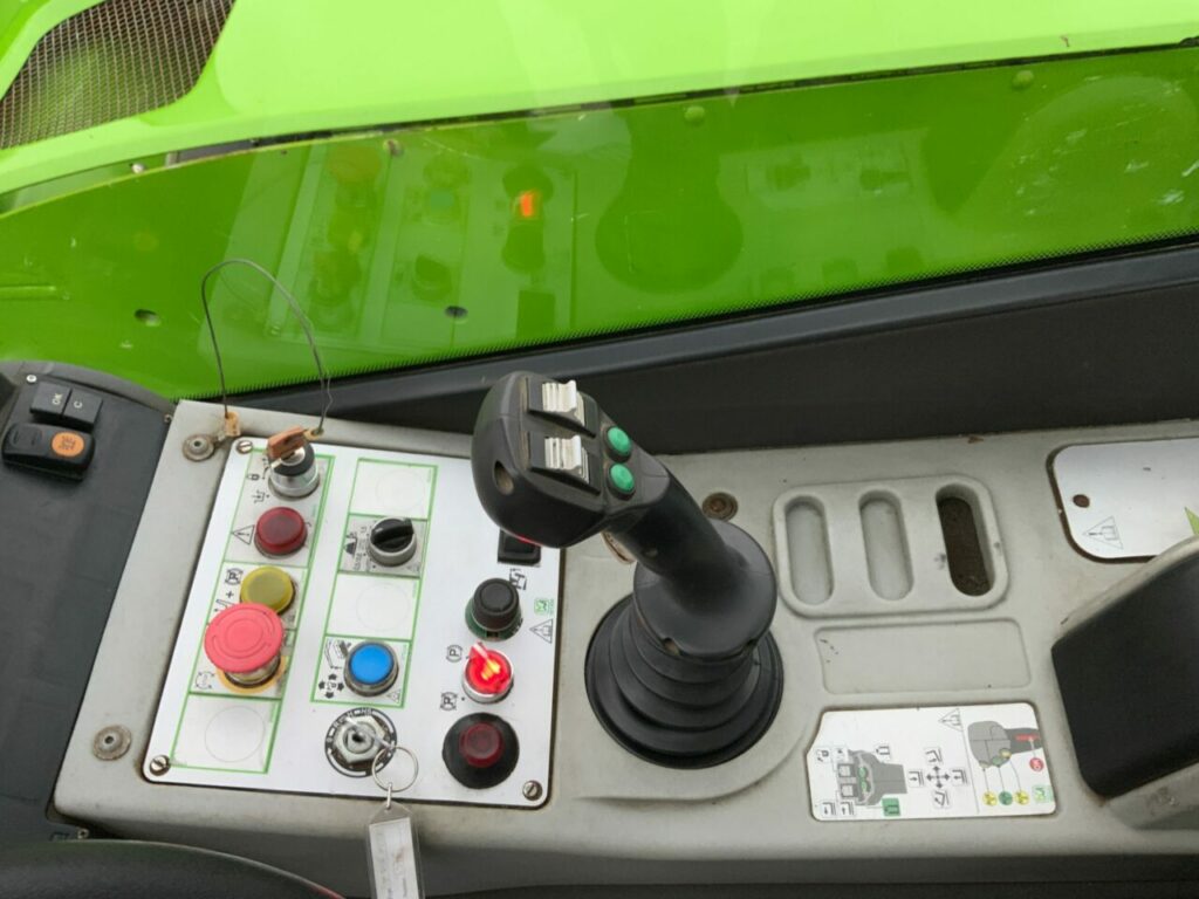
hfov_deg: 61.7
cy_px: 450
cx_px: 600
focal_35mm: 29
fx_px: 1004
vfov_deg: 48.2
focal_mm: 3
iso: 64
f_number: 1.8
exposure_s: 1/122
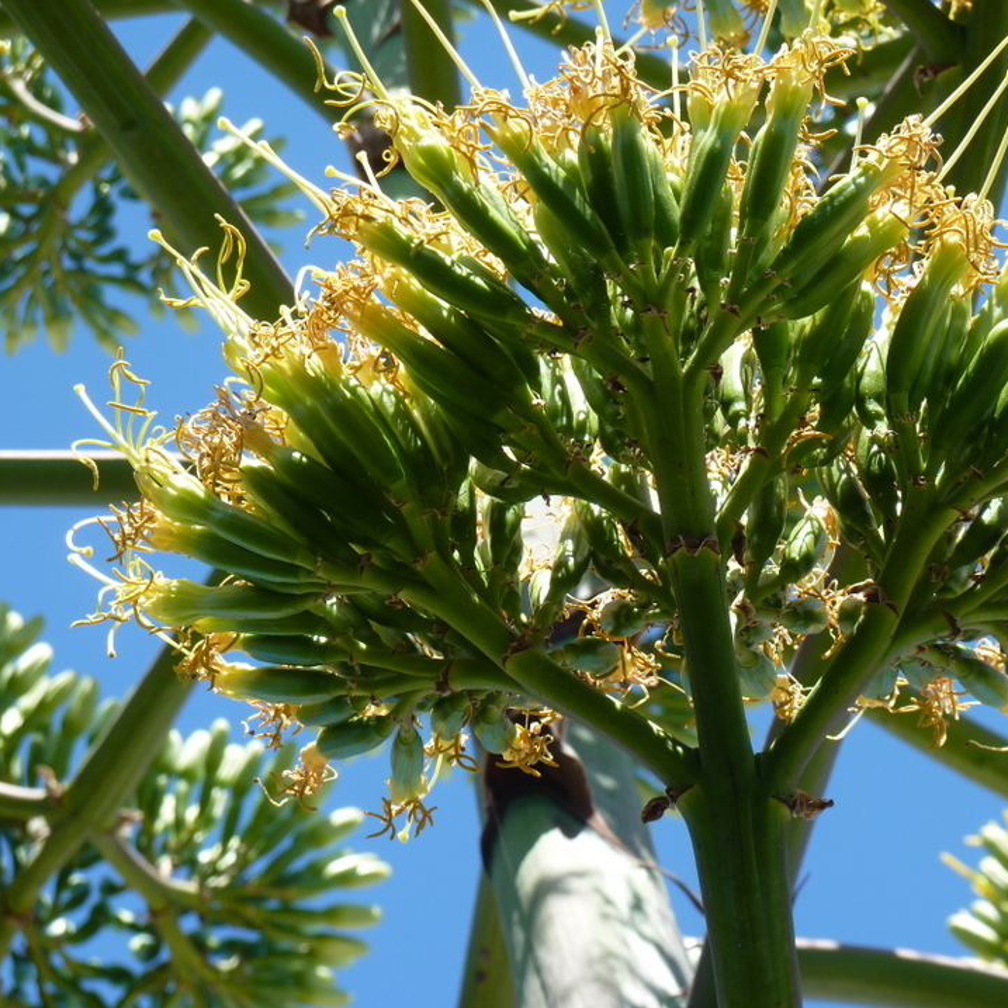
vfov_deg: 6.9
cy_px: 503
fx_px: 8302
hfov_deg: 6.9
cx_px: 673
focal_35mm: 252
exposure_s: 1/250
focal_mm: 37.8
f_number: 4.5
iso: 80
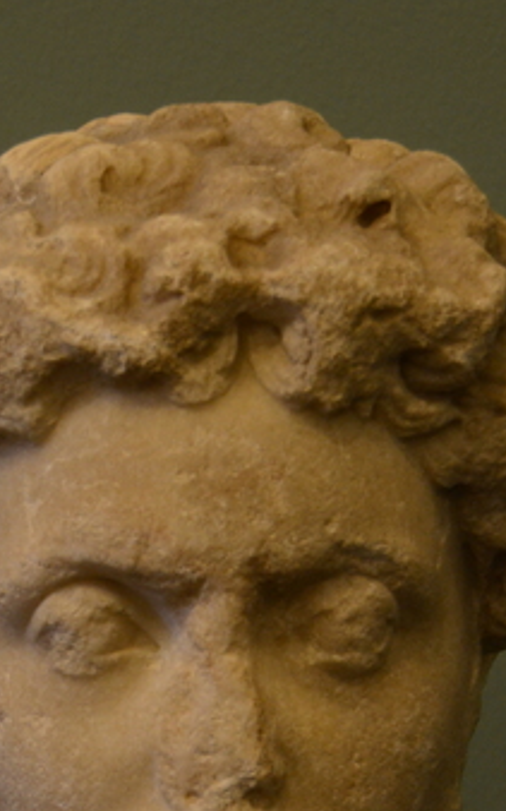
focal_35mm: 120
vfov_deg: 17.2
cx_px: 156
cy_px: 696
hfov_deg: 10.9
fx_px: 2650
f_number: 4.5
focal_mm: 40
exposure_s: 1/10
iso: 1250
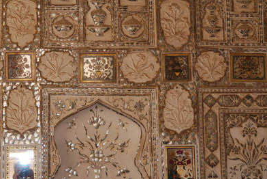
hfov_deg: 26.4
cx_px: 49
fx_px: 557
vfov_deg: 18.2
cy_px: 107
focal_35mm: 75
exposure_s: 1/200
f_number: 4
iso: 100
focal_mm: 28
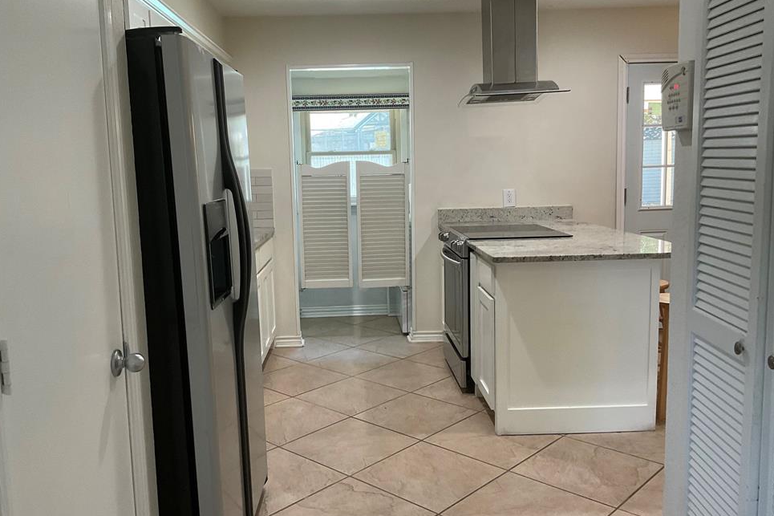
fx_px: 688
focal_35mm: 32
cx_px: 379
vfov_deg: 41.1
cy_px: 254
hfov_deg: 58.7
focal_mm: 3
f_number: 1.8
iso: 100
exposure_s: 1/60
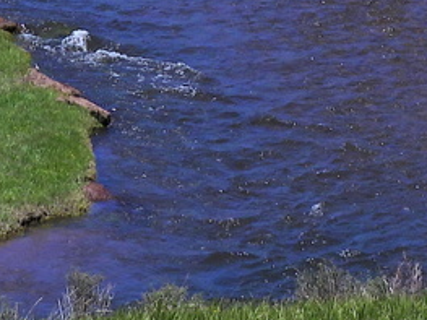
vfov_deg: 5.4
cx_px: 245
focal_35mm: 268
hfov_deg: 7.4
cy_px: -344
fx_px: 3304
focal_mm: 9.8
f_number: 3.5
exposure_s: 1/2000
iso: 100
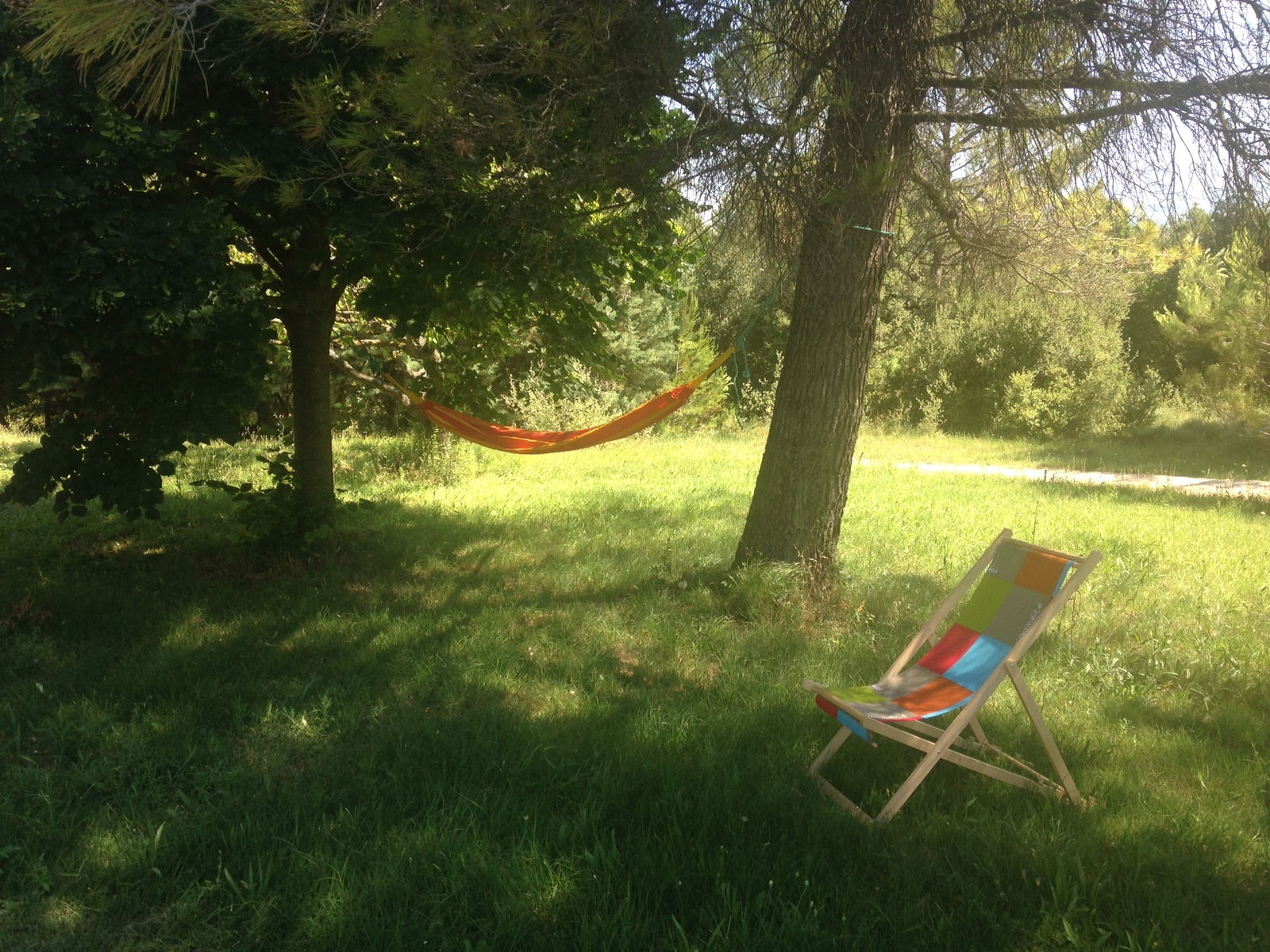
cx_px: 635
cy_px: 476
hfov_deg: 55.4
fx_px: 1211
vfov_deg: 42.9
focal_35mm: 33
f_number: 2.4
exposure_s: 1/306
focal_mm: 4.12
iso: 50
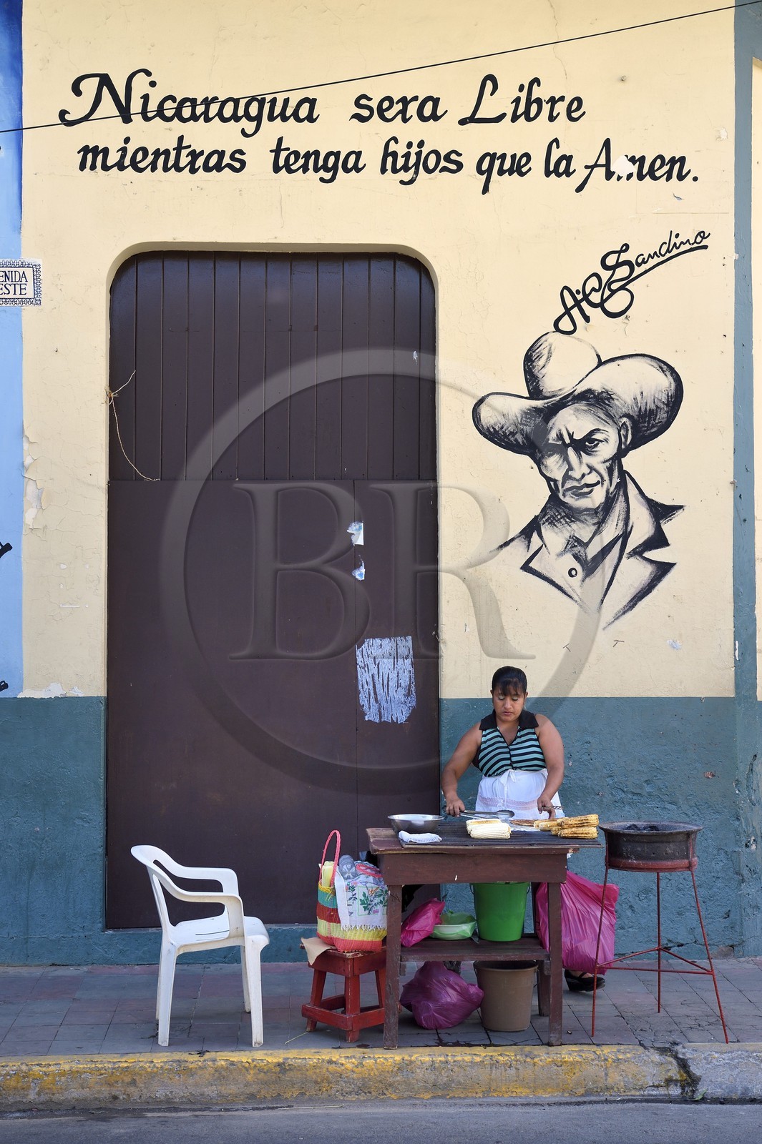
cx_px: 381
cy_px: 572
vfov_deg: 36.3
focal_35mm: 55
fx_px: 1748
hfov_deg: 24.6
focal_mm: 55
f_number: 9
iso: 200
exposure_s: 1/100
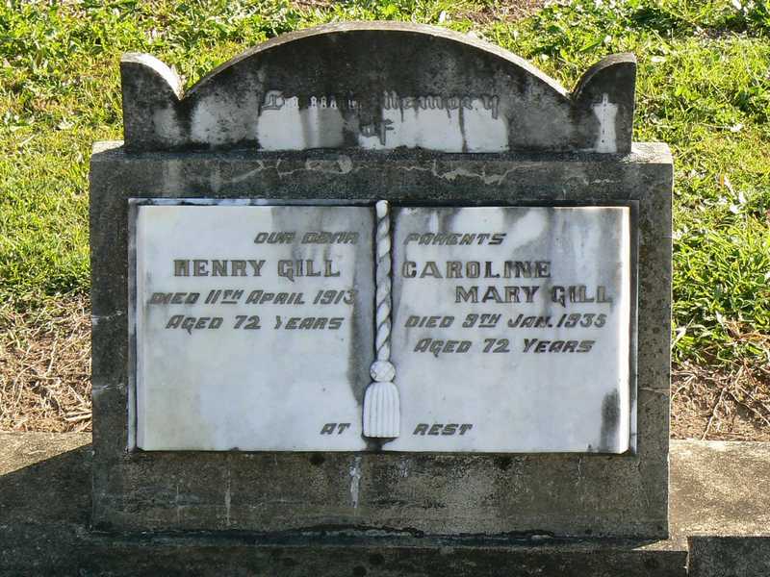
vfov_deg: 17.4
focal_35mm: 85
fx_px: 1891
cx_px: 385
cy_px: 288
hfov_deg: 23.0
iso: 80
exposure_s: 1/200
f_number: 5.6
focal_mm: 10.4
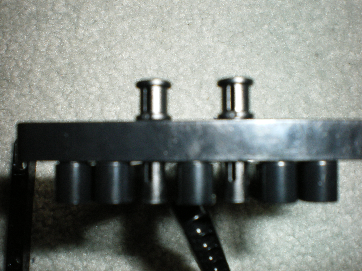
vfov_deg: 39.7
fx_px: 376
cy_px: 136
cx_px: 181
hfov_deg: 51.4
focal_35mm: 36
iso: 200
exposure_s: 1/50
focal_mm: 6.3
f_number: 4.6
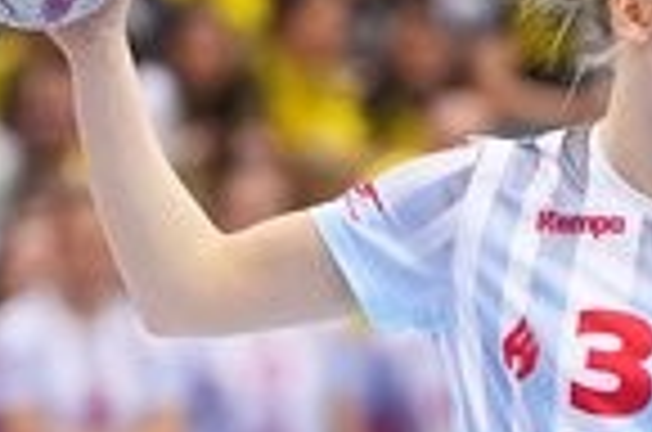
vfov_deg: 1.2
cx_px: 594
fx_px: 20005
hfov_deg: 1.9
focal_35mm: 1107
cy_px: 704
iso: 5000
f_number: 2.8
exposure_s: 1/1600
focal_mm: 200
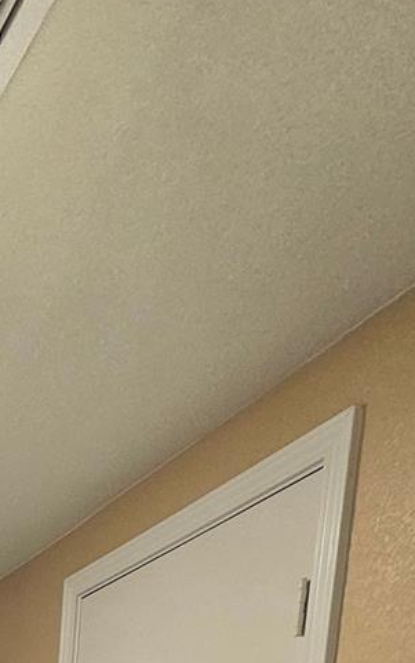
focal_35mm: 44
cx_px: -312
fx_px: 796
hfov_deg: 21.0
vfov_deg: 28.5
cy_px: 1002
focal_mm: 2.2
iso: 200
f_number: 2.2
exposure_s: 1/60.2
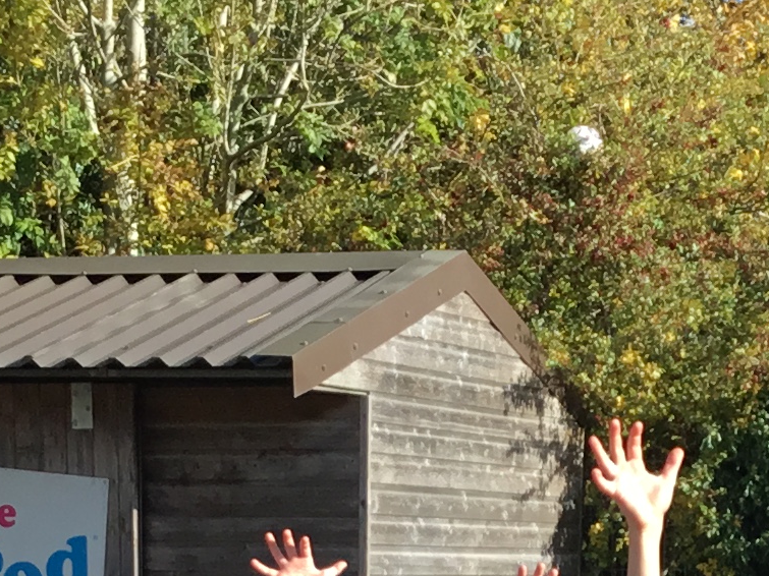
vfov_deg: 10.4
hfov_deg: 14.7
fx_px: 2976
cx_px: 478
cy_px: 1046
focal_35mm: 134
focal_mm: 3.3
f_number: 2.4
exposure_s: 1/536
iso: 25
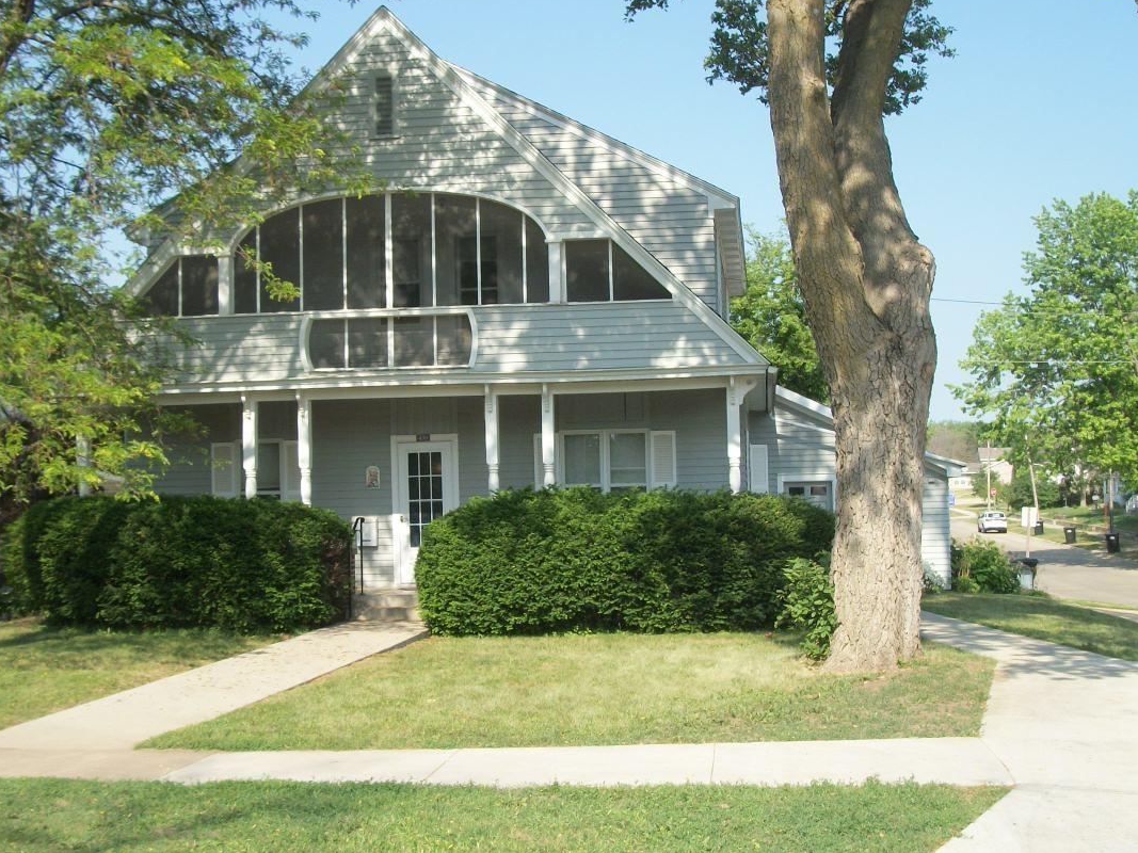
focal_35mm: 48
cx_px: 543
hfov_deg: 39.7
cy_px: 465
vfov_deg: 30.2
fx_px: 1578
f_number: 9.9
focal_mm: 7.1
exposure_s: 1/100
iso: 80
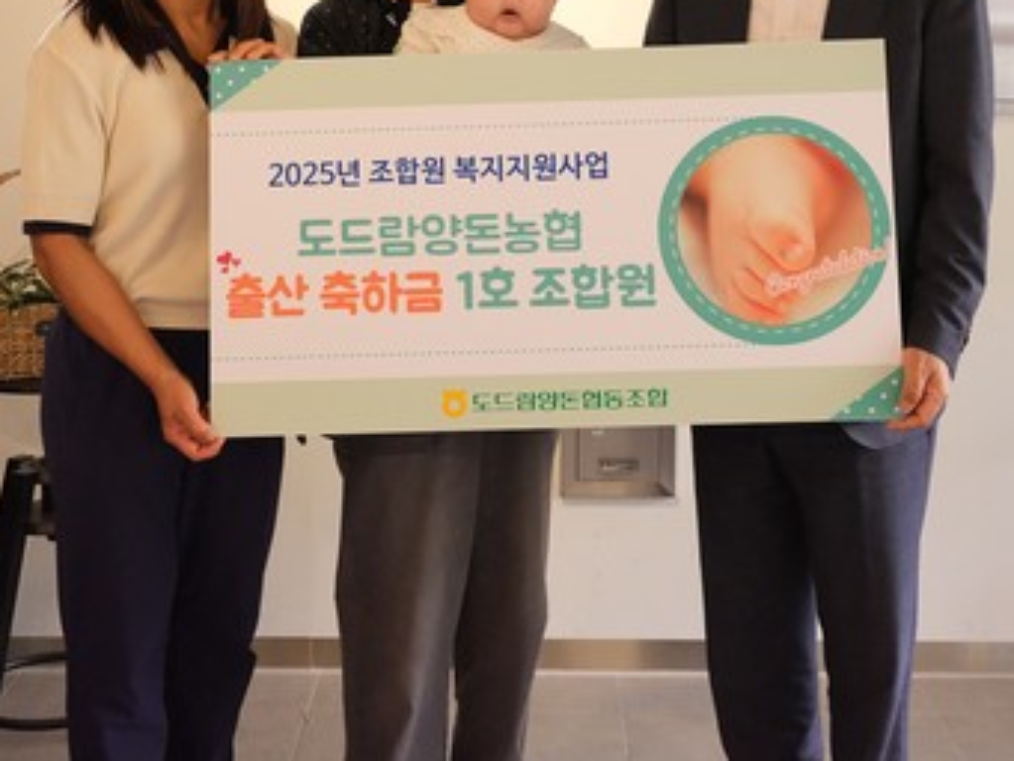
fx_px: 1700
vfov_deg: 25.0
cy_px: 199
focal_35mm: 58
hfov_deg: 33.2
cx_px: 508
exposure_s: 1/60
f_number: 10
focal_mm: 41.1
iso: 10000
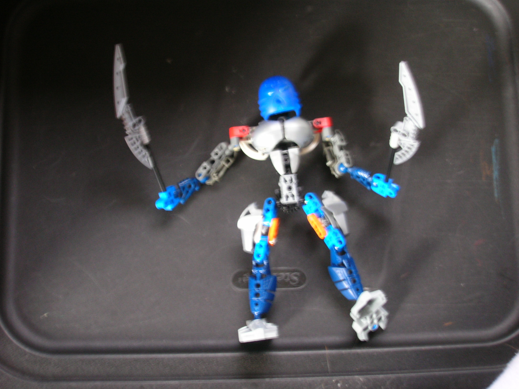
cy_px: 194
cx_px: 260
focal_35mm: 58
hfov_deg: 33.2
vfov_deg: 25.2
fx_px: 870
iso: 77
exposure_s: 1/3.8
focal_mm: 9.7
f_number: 3.5
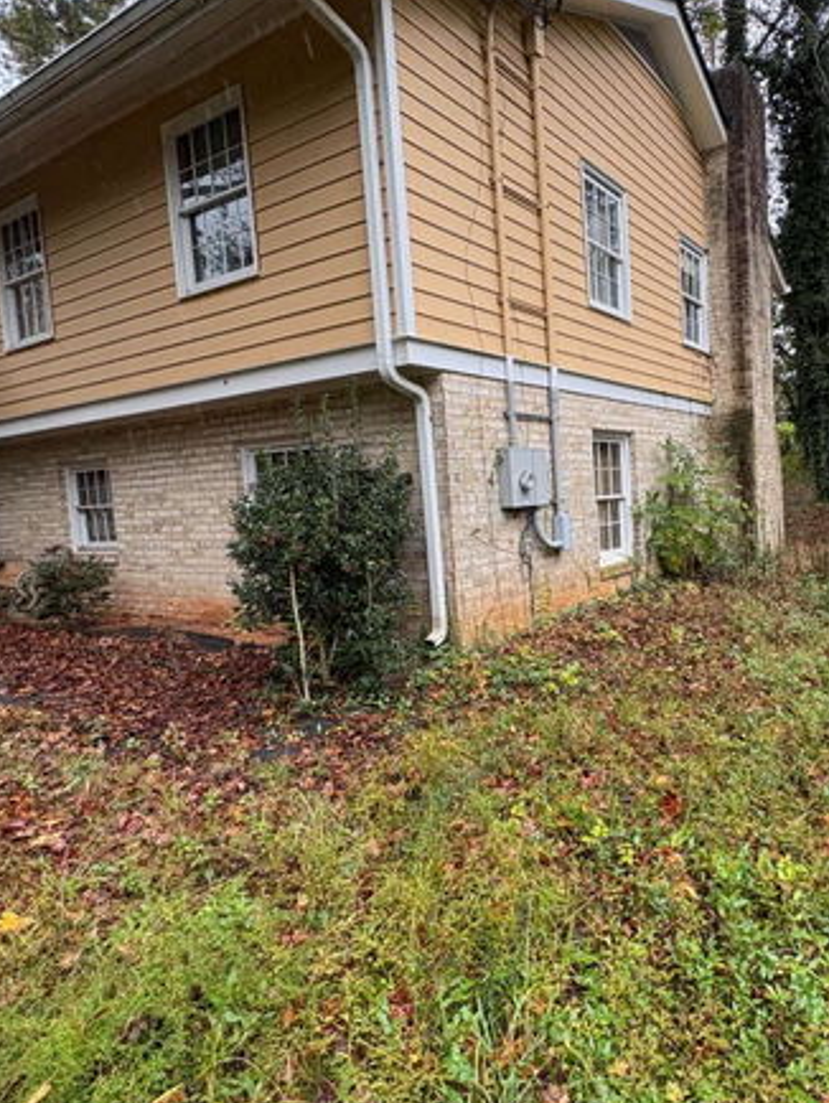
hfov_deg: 58.9
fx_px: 702
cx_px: 590
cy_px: 544
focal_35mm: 22
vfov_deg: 76.4
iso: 50
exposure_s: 1/99
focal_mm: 2.22
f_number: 2.2
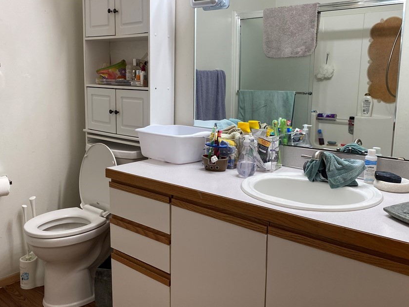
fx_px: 378
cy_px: 144
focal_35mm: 32
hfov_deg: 56.8
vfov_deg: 44.1
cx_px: 202
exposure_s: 1/120
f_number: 1.8
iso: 50
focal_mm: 4.25
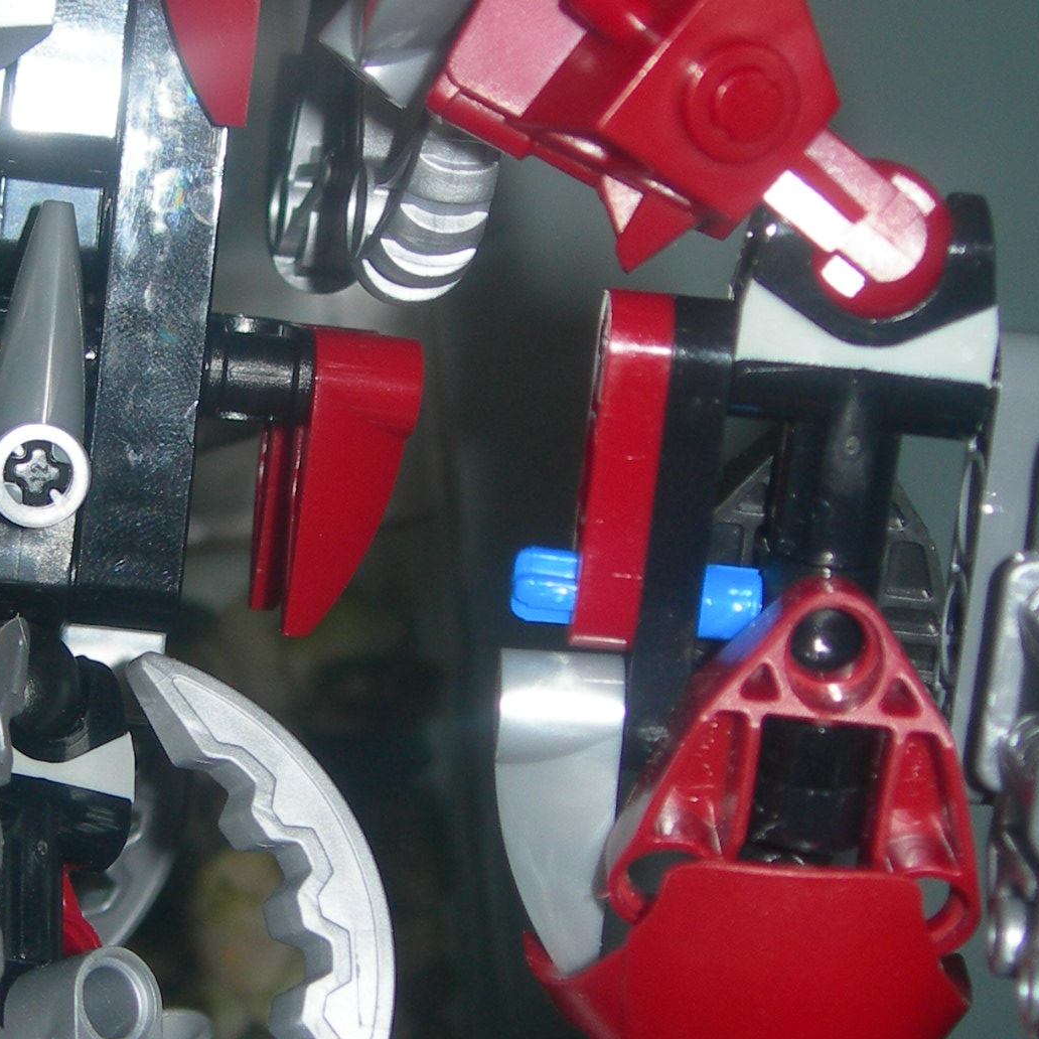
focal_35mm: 91
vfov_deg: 19.1
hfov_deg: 18.9
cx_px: 215
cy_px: 548
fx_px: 3090
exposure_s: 1/60.1
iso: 50
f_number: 2.9
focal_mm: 8.5
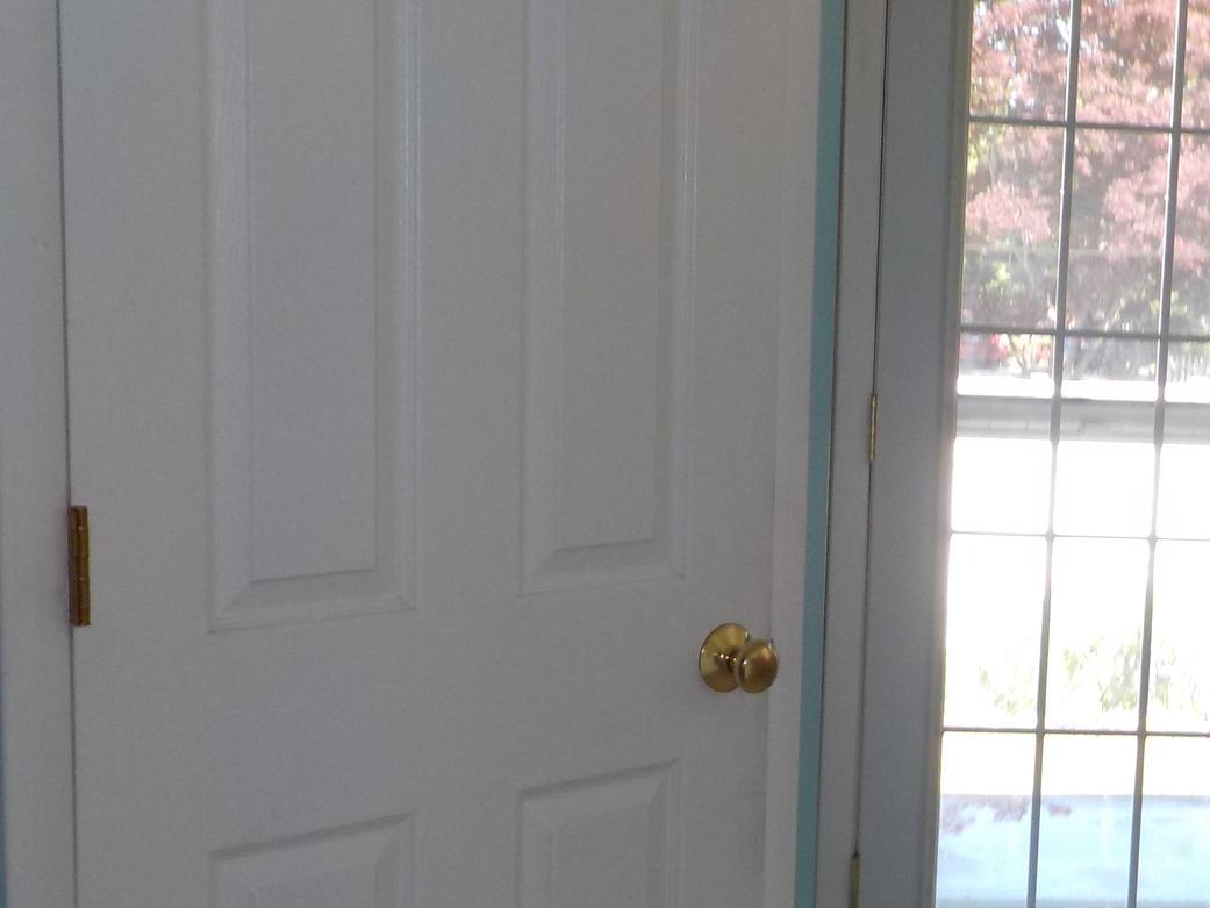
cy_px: 553
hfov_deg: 31.4
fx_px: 2063
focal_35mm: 59
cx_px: 1051
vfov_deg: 24.8
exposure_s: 1/60
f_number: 3.3
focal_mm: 4.1
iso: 125
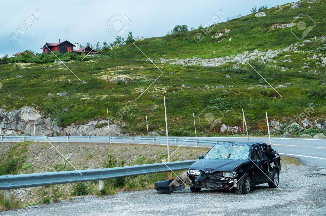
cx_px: 163
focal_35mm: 78
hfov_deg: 26.0
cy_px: 108
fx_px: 705
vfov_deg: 17.4
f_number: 2.8
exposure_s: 1/25
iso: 200
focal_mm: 52
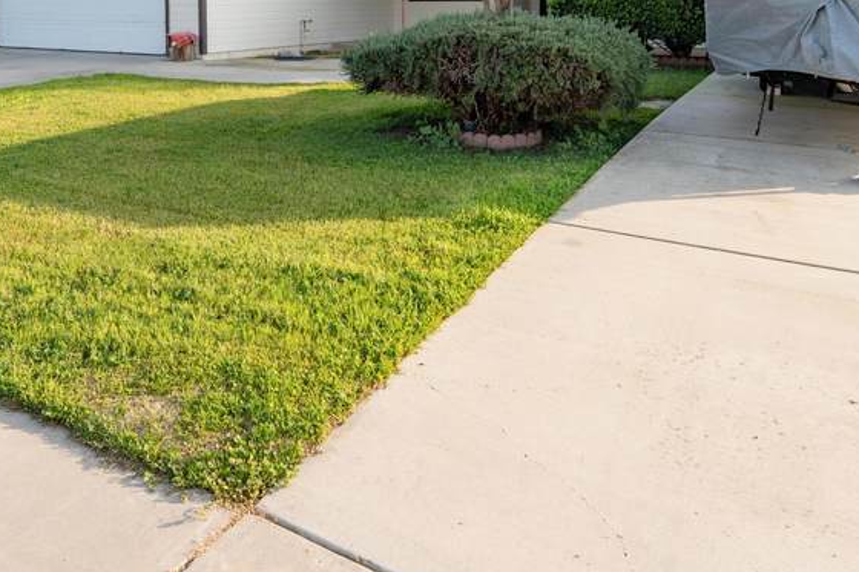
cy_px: 38
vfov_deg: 37.8
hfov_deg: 58.1
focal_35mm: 32
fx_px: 763
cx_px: 328
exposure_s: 1/200
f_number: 8
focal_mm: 14
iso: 100
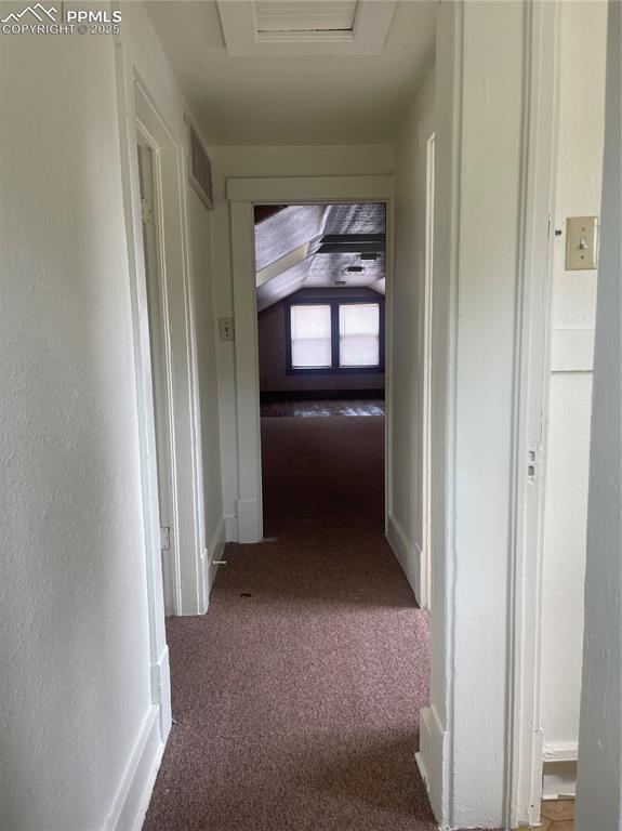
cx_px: 311
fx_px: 600
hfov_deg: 54.8
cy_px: 416
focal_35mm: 25
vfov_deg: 69.4
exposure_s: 1/121
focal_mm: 5.1
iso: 80
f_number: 1.6
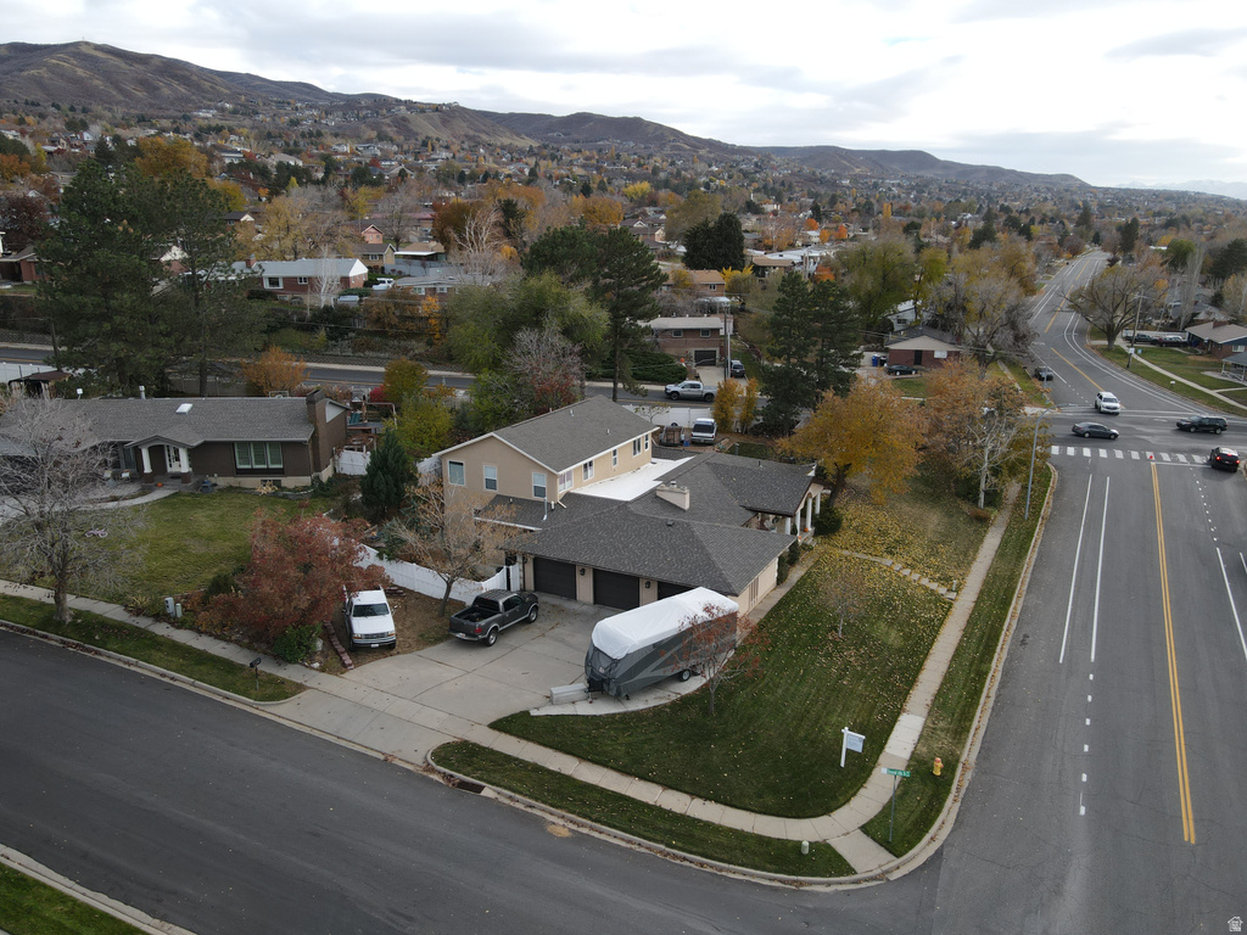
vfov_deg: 56.8
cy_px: 468
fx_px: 865
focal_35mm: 24
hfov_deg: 71.6
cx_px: 624
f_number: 2.8
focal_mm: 4.5
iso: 100
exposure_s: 1/200
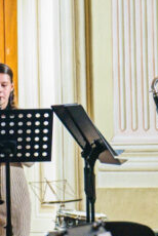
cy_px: 79
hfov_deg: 5.4
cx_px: 44
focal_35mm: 257
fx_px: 1687
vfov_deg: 8.0
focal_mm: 74
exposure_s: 1/640
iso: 10000
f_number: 2.8
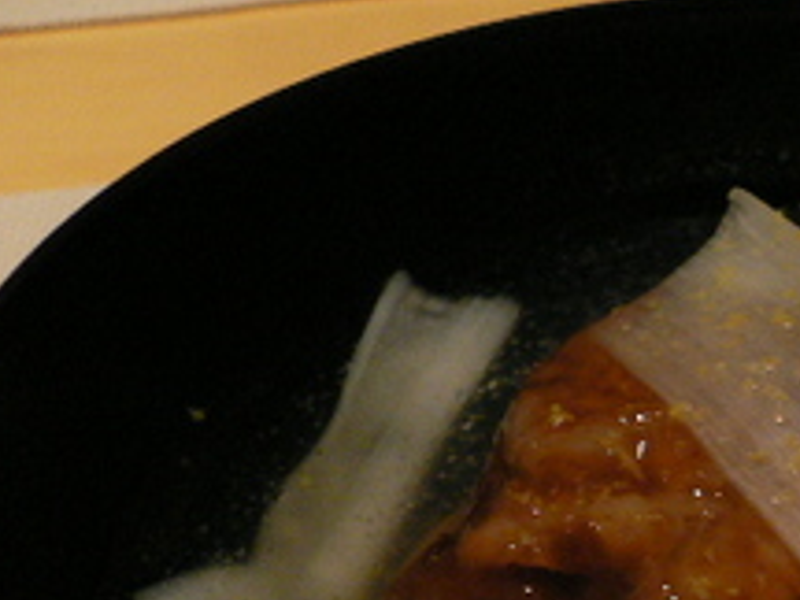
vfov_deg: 17.7
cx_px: 811
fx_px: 1872
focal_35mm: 81
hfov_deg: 23.1
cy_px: 620
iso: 200
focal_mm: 5.8
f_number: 2.8
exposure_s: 1/8
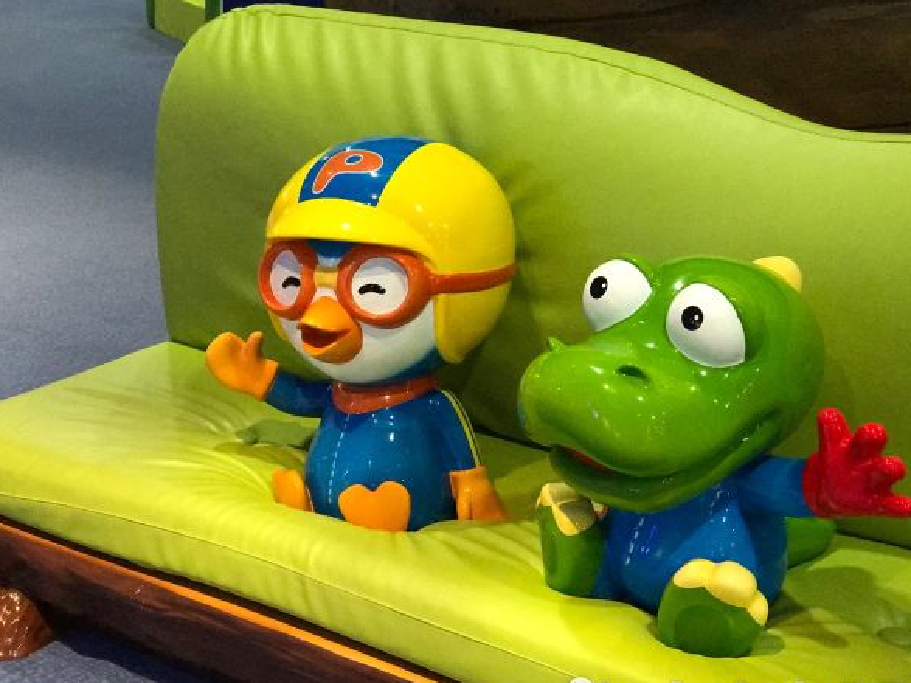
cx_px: 399
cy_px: 387
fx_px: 1789
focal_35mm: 68
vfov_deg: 21.6
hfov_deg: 28.5
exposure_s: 1/50
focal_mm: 6.6
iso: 640
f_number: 2.8
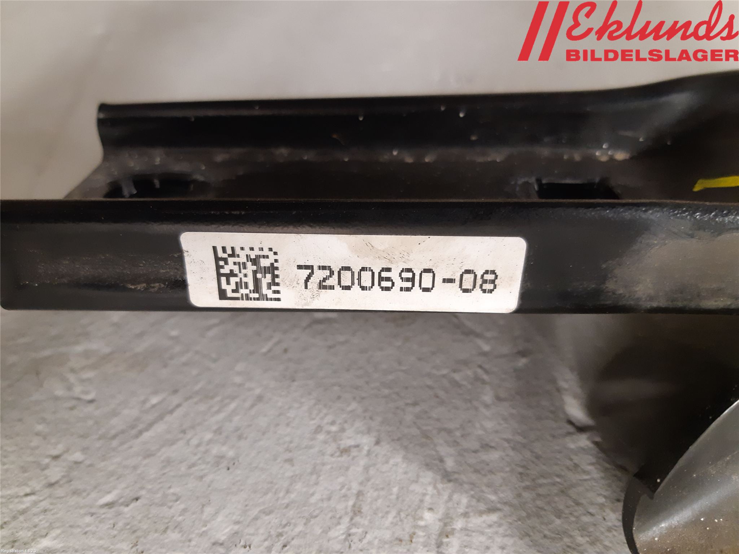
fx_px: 555
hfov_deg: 67.3
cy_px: 277
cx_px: 370
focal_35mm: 26
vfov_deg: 53.1
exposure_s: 1/33
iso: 250
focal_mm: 3.93
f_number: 1.7
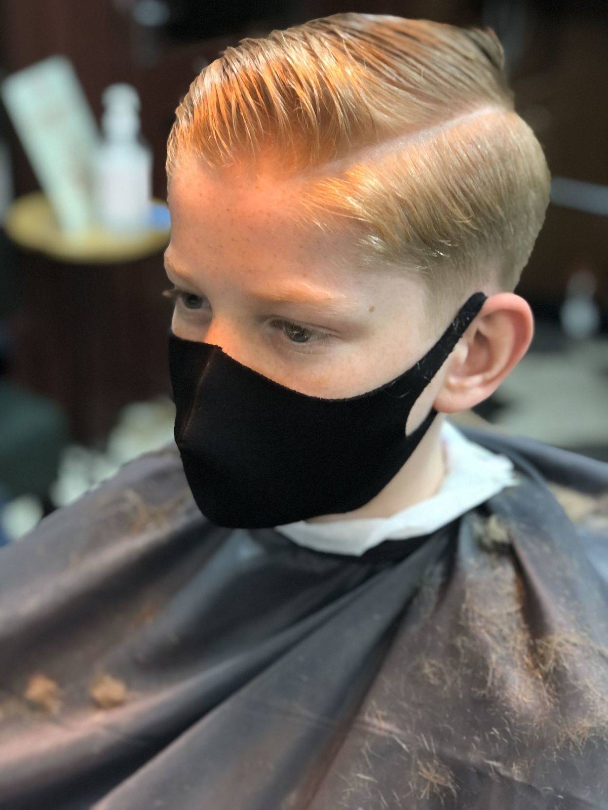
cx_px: 304
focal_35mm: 57
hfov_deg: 25.7
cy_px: 405
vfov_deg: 33.8
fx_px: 1335
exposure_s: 1/30
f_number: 2.8
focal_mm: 6.6
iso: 125
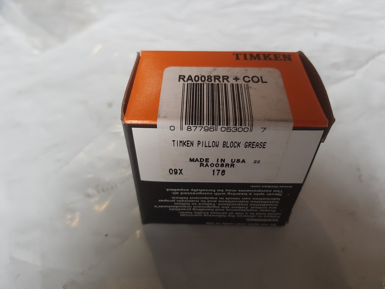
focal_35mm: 26
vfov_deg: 53.1
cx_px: 192
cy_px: 144
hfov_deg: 67.3
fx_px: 289
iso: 80
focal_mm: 4.2
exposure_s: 1/100
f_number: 1.7
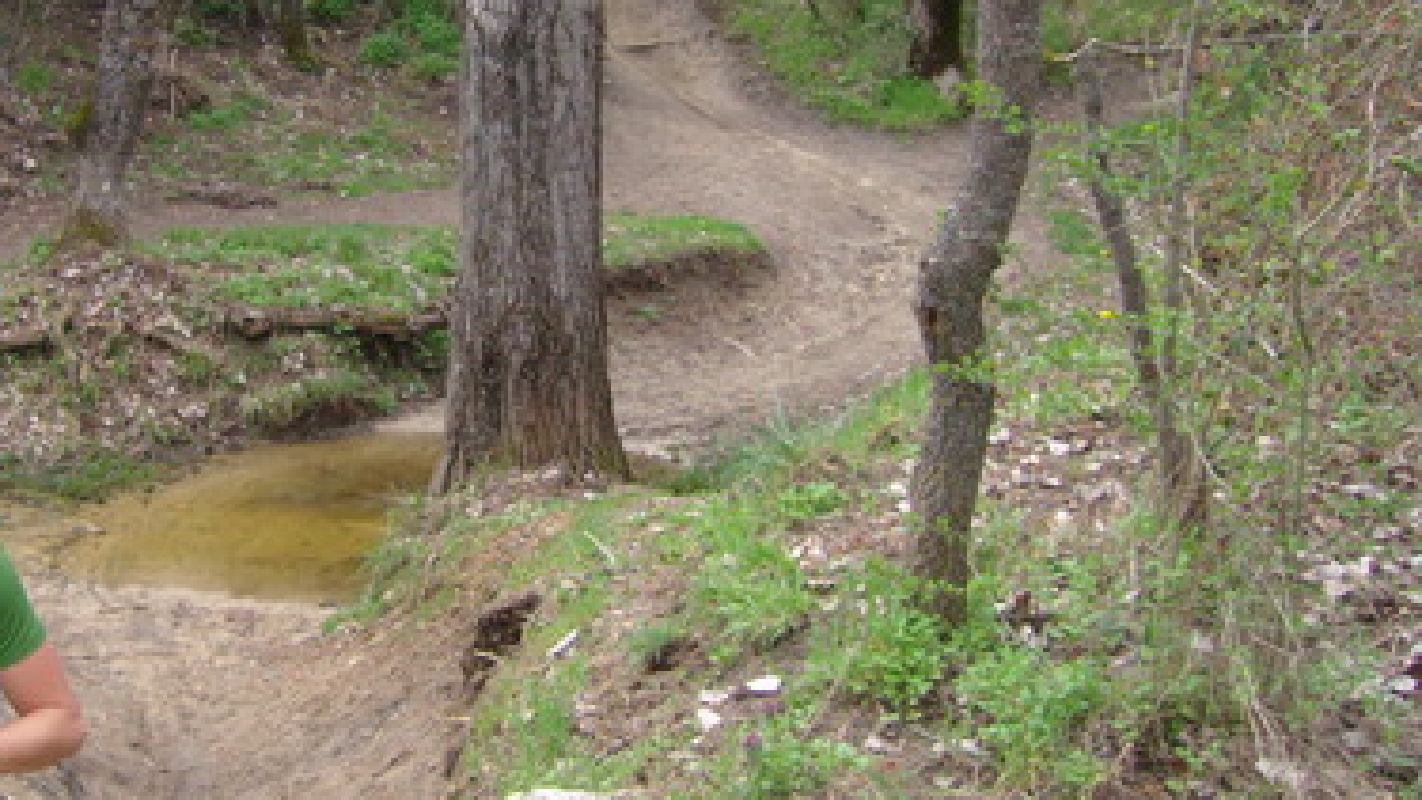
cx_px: 254
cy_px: 235
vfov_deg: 18.5
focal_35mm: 65
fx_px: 2451
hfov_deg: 31.4
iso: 64
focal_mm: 5.8
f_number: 2.8
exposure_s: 1/278
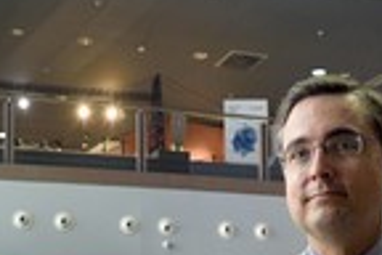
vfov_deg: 17.9
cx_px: 125
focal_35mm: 70
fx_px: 743
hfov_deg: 28.6
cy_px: 353
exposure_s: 1/10
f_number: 6.3
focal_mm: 24
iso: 800
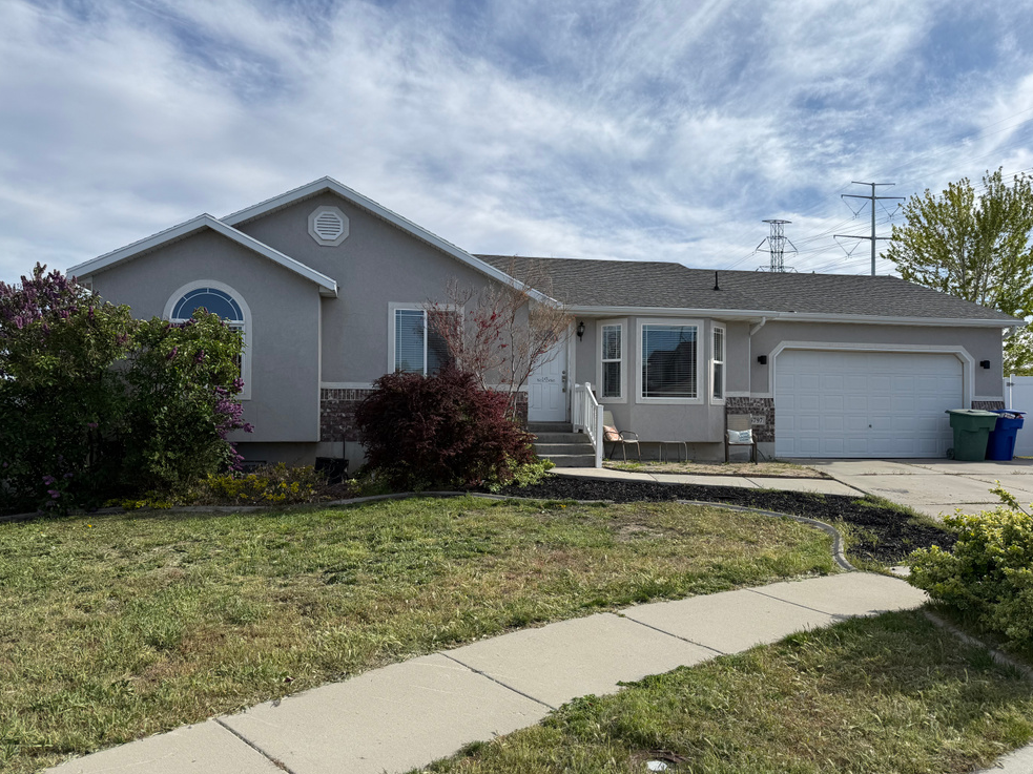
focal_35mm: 25
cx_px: 508
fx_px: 746
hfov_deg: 69.4
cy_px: 402
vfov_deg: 54.9
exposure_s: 1/5714
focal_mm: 6.76
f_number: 1.78
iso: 80
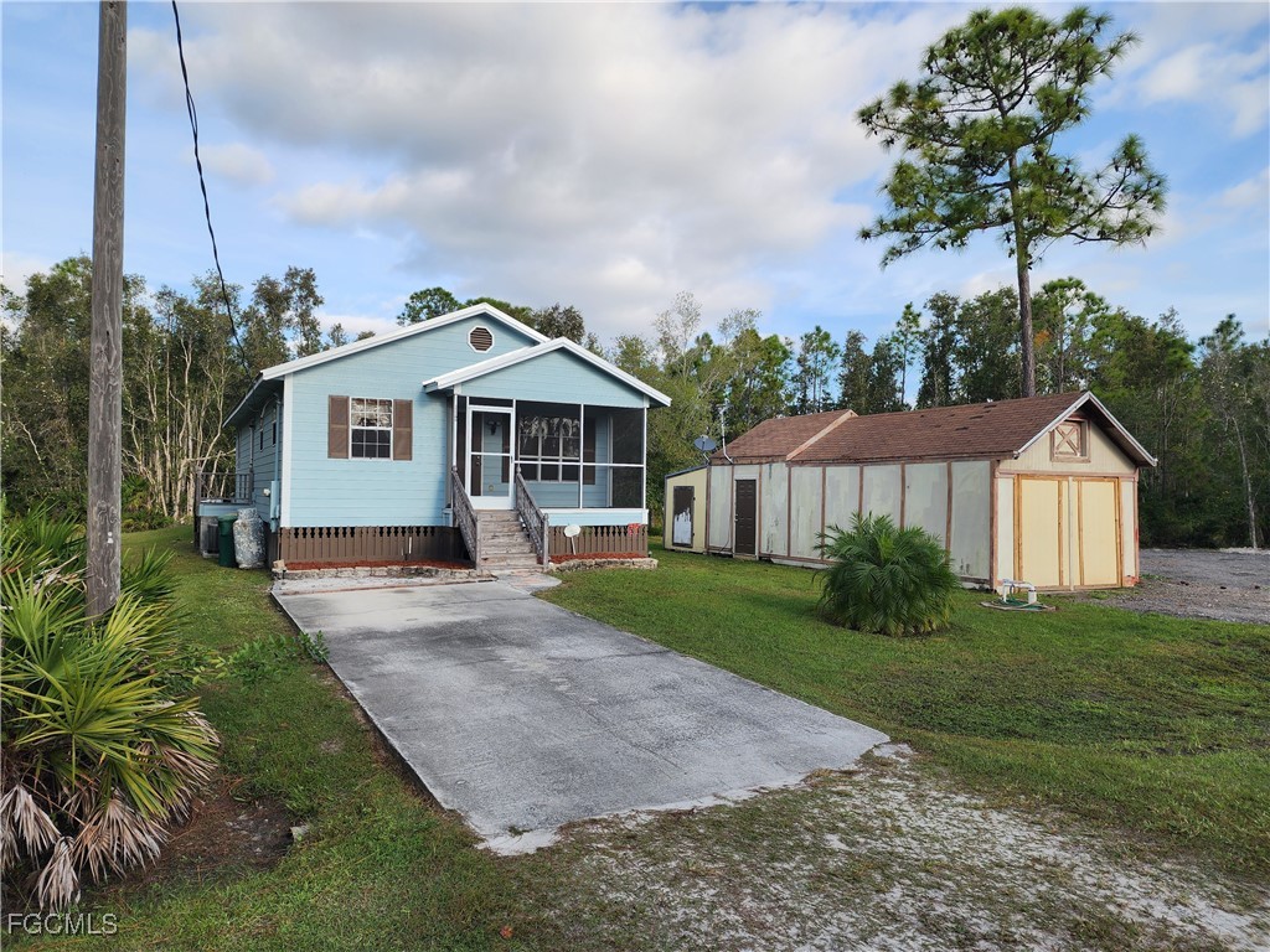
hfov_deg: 73.9
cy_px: 476
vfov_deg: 58.9
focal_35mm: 23
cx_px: 635
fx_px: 844
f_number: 1.8
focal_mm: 6.4
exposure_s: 1/654
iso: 12
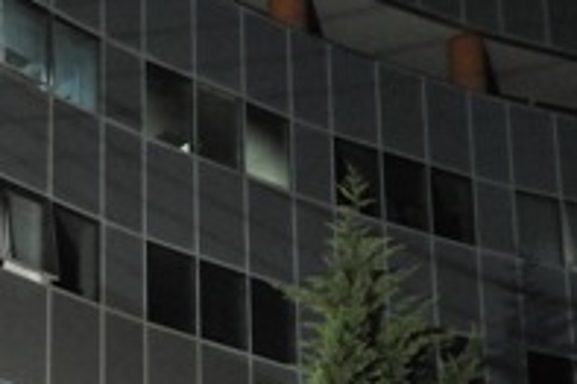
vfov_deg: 11.2
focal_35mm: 118
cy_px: 560
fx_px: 1890
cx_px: 187
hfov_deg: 17.3
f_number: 2.8
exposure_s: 1/60
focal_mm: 29
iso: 6400
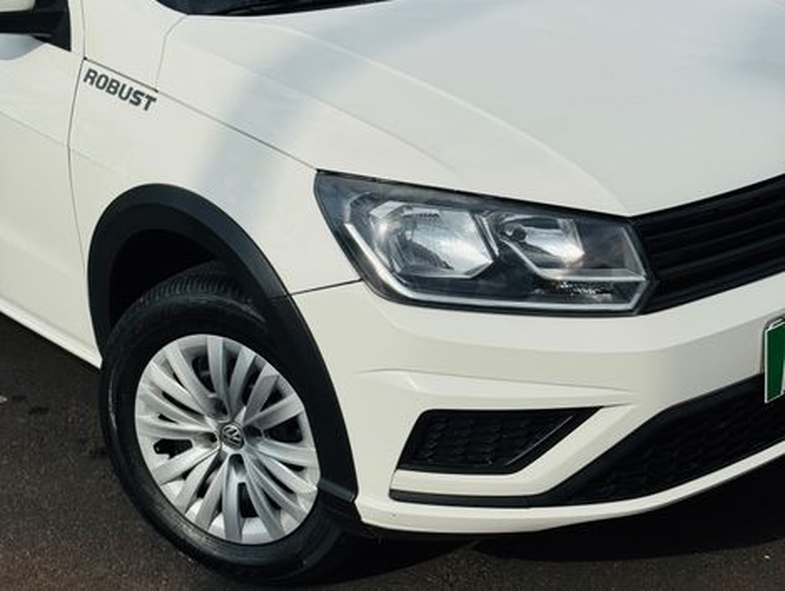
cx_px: 392
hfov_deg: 39.6
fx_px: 1090
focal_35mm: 48
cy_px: 296
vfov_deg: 30.3
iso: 50
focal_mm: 6.76
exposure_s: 1/15385
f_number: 1.78
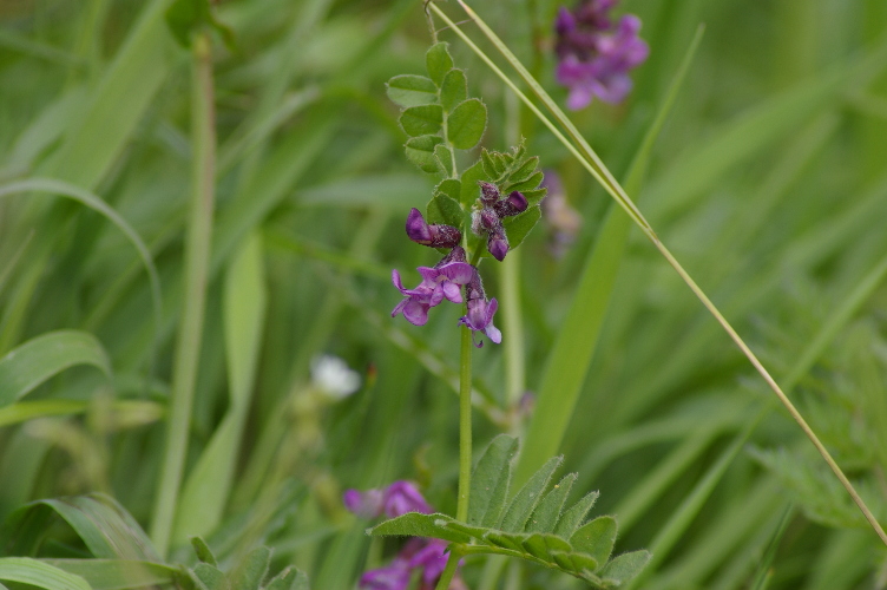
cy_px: 295
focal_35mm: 300
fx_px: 7385
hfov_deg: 6.9
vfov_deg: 4.6
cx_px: 444
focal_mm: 200
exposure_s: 1/350
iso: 200
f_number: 6.7
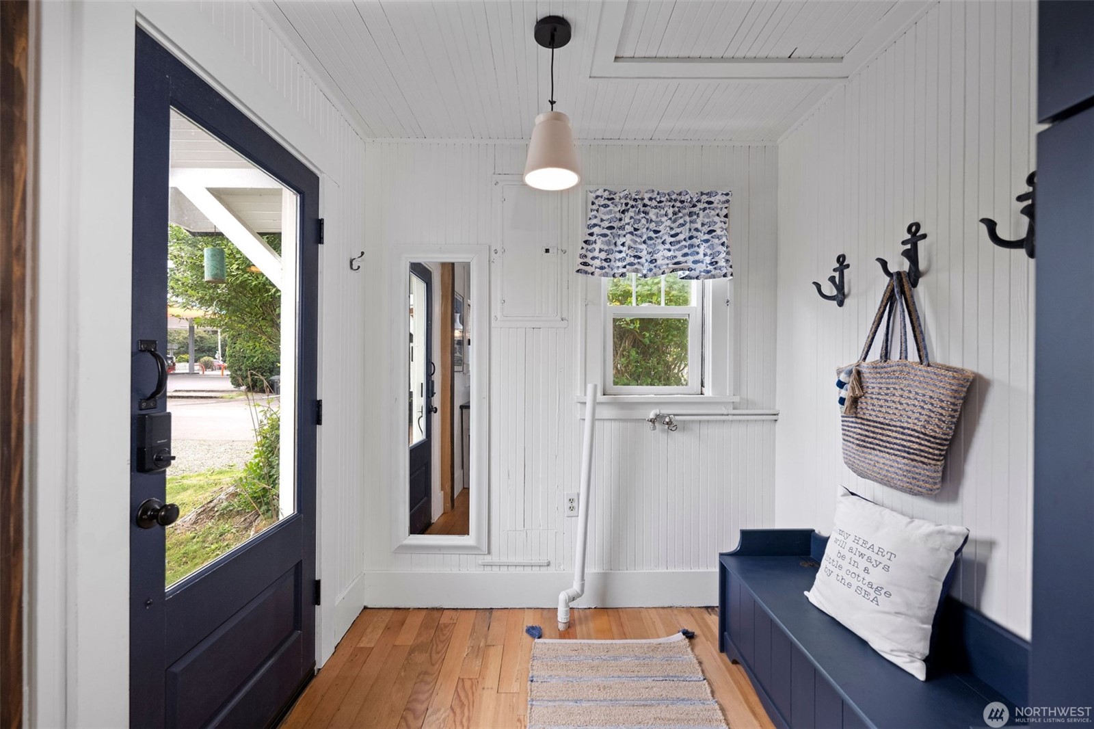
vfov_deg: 81.2
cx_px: 547
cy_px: 364
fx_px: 425
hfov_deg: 104.3
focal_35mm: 14
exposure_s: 1/100
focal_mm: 14
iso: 1000
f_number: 5
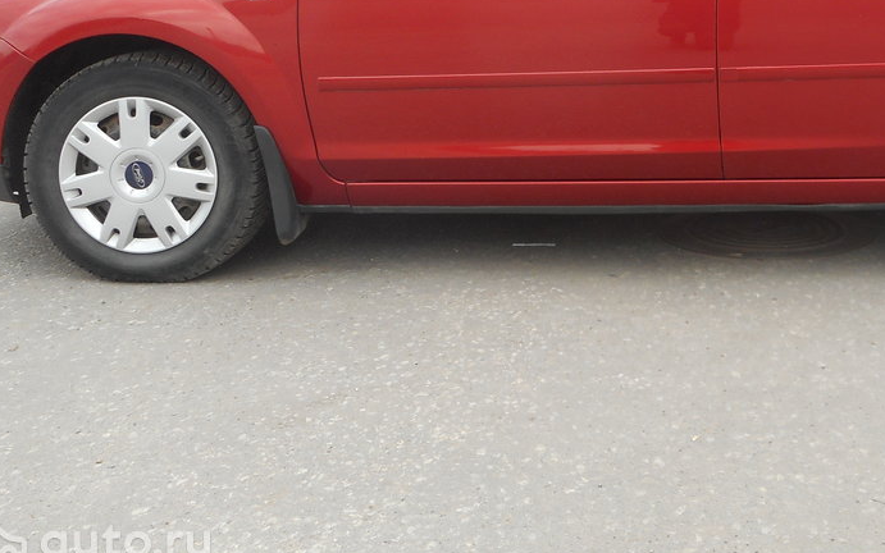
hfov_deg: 41.8
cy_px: 15
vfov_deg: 26.7
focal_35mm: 46
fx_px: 1110
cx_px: 695
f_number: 3.7
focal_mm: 4.5
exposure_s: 1/125
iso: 80
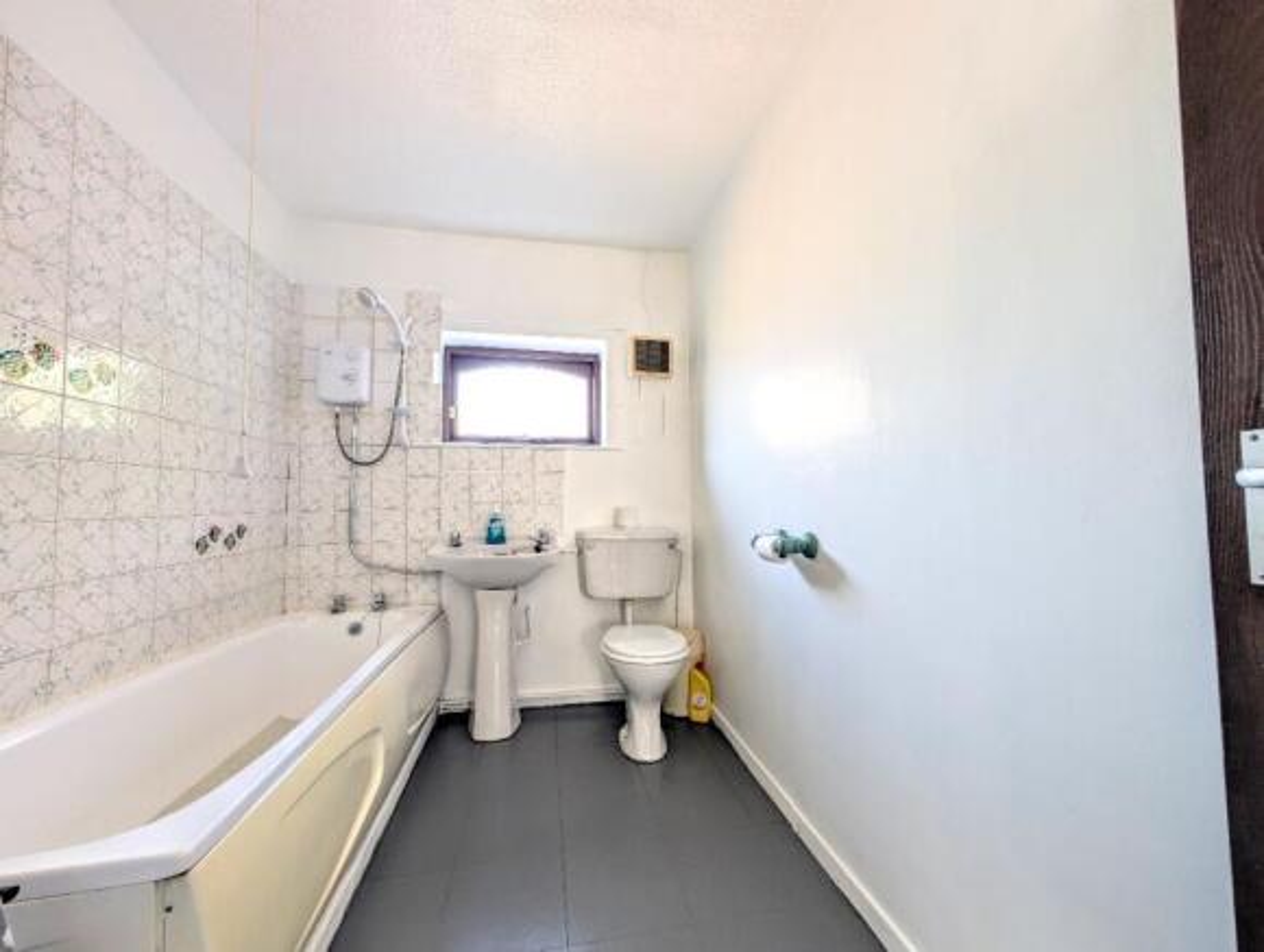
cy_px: 476
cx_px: 632
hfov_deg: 110.4
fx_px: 439
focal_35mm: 12
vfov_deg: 94.7
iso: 60
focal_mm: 2.02
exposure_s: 1/78.5
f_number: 1.7
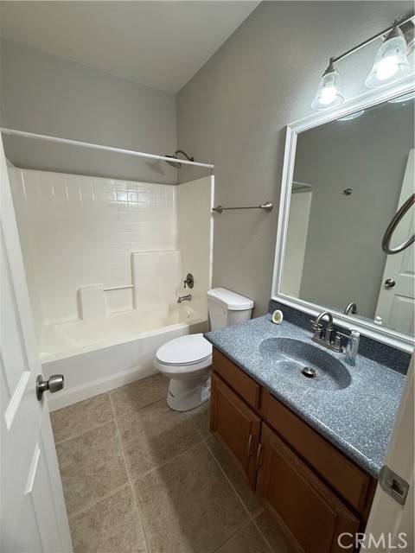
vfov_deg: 102.1
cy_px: 276
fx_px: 224
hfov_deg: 85.7
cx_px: 208
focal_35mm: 14
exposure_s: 1/120
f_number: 2.2
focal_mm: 2.22
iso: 160
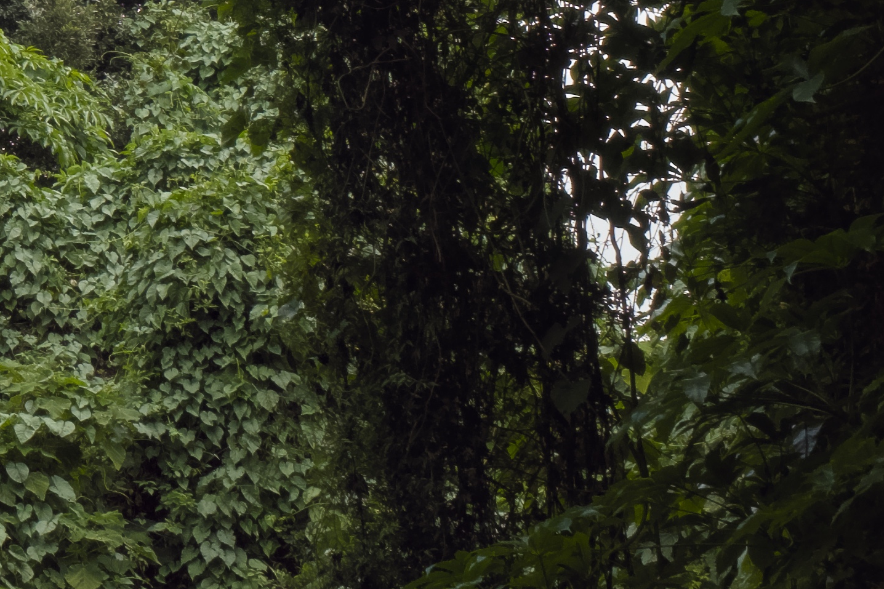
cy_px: -410
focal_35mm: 117
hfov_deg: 14.5
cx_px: -874
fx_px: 2872
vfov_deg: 11.1
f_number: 8
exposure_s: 1/200
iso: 200
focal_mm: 18.3
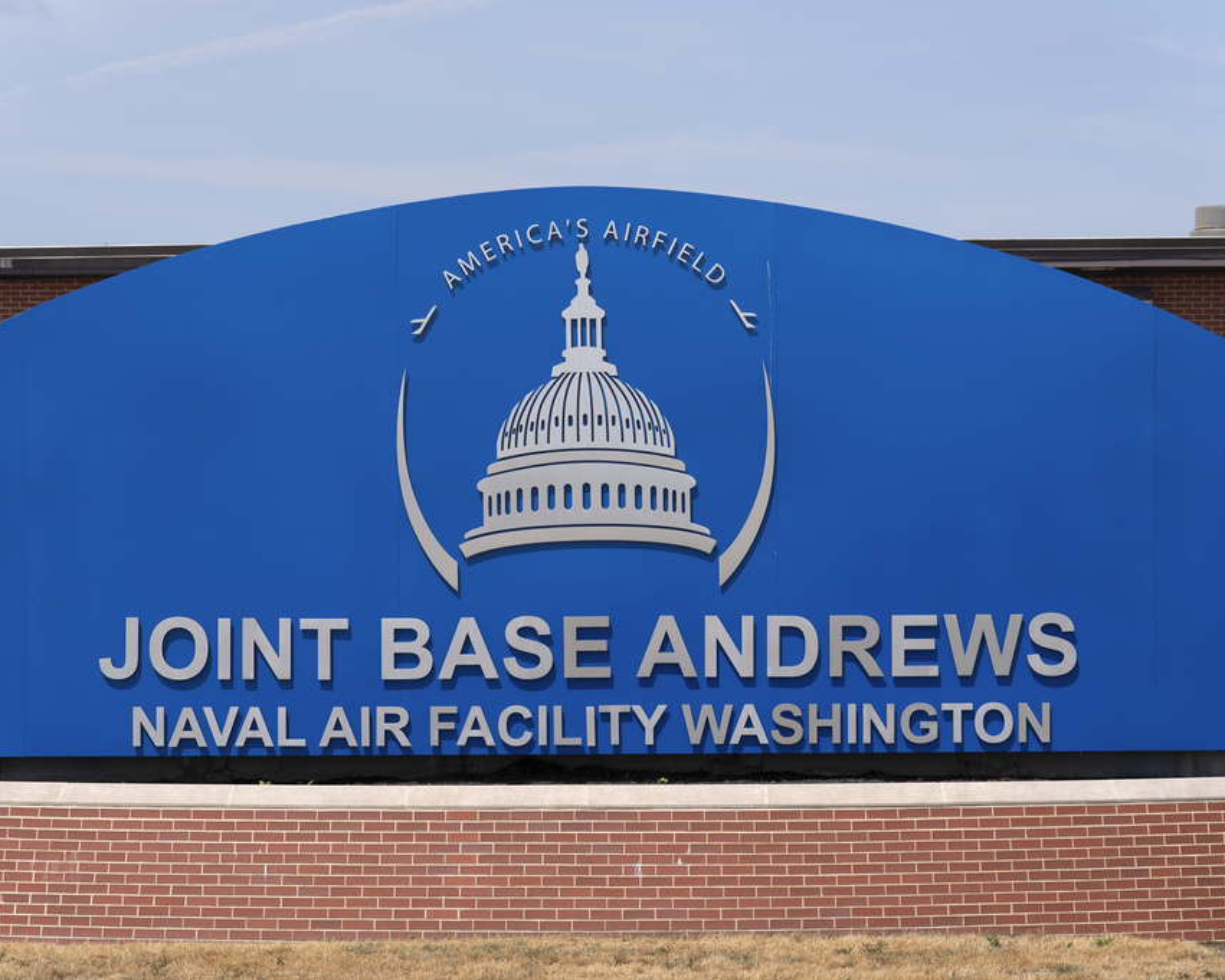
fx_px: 3481
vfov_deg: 16.0
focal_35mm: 96
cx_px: 596
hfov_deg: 20.0
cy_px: 490
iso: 100
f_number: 5.6
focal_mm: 85
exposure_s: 1/640
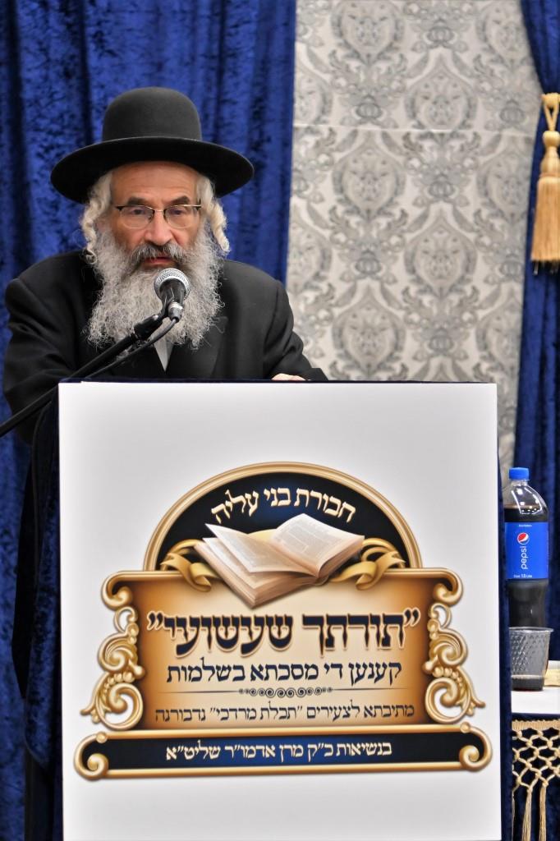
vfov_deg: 17.5
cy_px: 420
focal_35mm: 117
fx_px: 2732
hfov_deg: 11.7
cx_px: 280
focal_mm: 78
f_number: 4
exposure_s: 1/200
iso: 1000
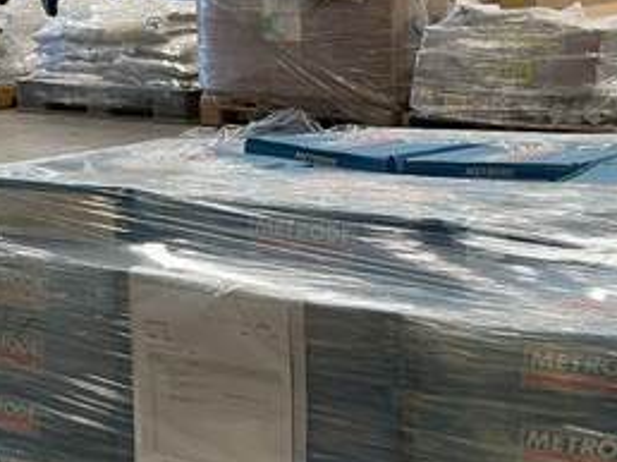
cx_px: 447
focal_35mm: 72
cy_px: 393
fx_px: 1282
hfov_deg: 26.8
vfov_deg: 20.1
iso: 64
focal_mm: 3
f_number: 1.8
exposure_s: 1/100
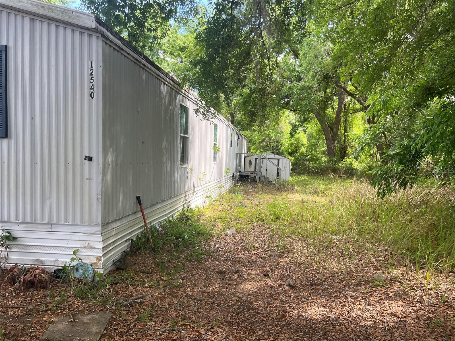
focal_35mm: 26
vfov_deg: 53.1
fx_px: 342
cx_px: 228
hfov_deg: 67.3
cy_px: 170
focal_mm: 5.7
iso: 50
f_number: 1.5
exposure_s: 1/315
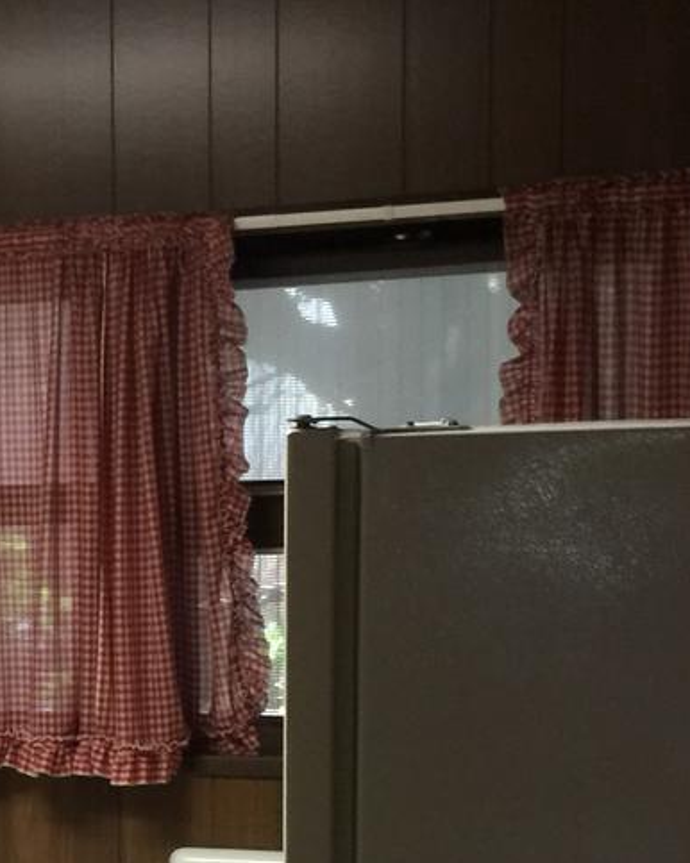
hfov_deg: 15.9
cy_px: 768
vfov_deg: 20.8
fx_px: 2299
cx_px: -295
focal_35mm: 90
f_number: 2.2
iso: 100
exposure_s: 1/10
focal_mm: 4.15
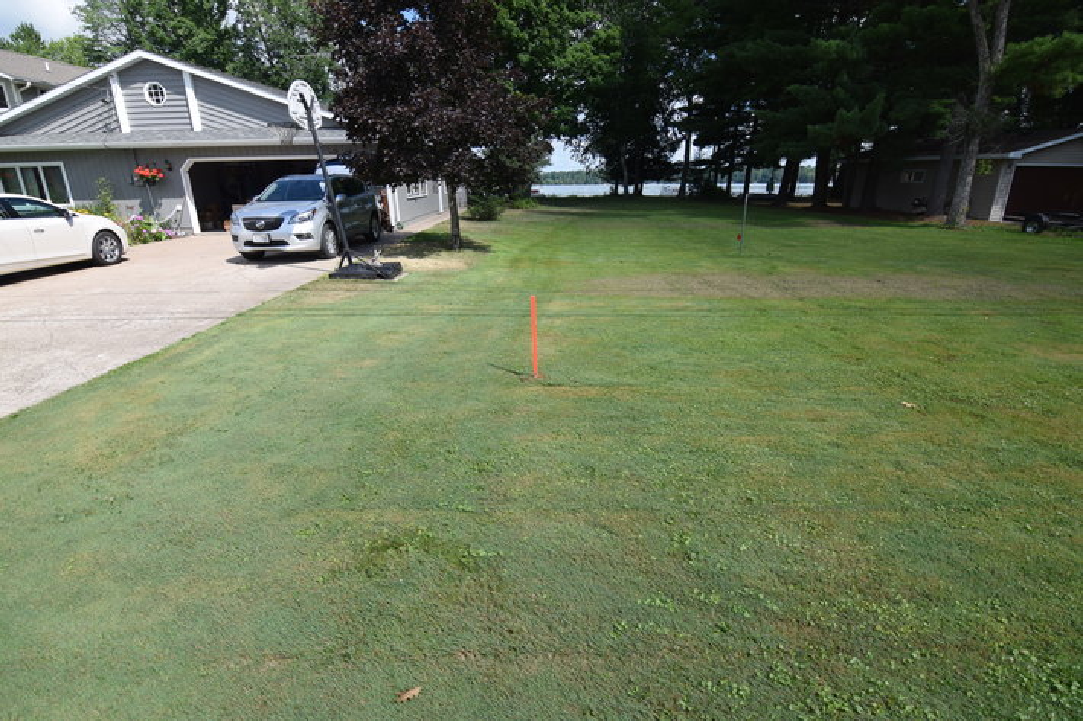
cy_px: 360
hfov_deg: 95.0
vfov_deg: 72.0
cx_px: 542
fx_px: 496
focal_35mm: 16
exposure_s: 1/250
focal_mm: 11
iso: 200
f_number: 8
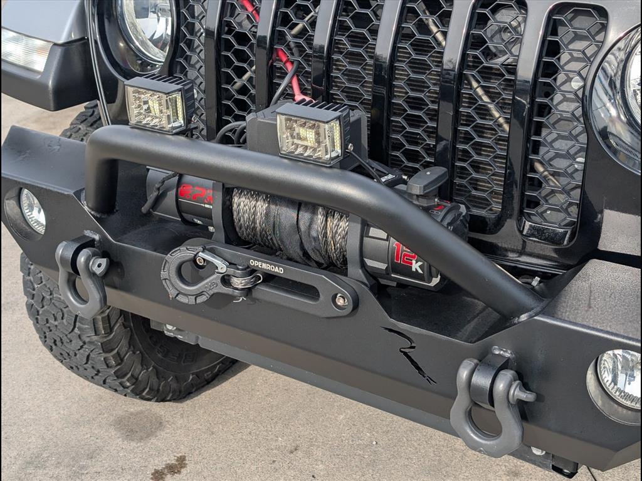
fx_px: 909
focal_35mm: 49
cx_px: 321
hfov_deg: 38.9
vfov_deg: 29.7
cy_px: 240
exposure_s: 1/625
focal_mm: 6.9
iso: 21
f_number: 1.68
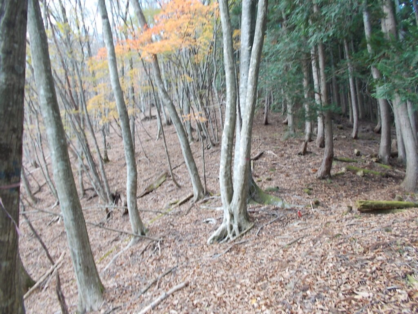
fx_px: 314
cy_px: 157
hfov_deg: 67.3
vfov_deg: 53.1
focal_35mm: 26
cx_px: 209
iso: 80
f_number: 3.2
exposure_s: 1/30
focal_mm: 4.6
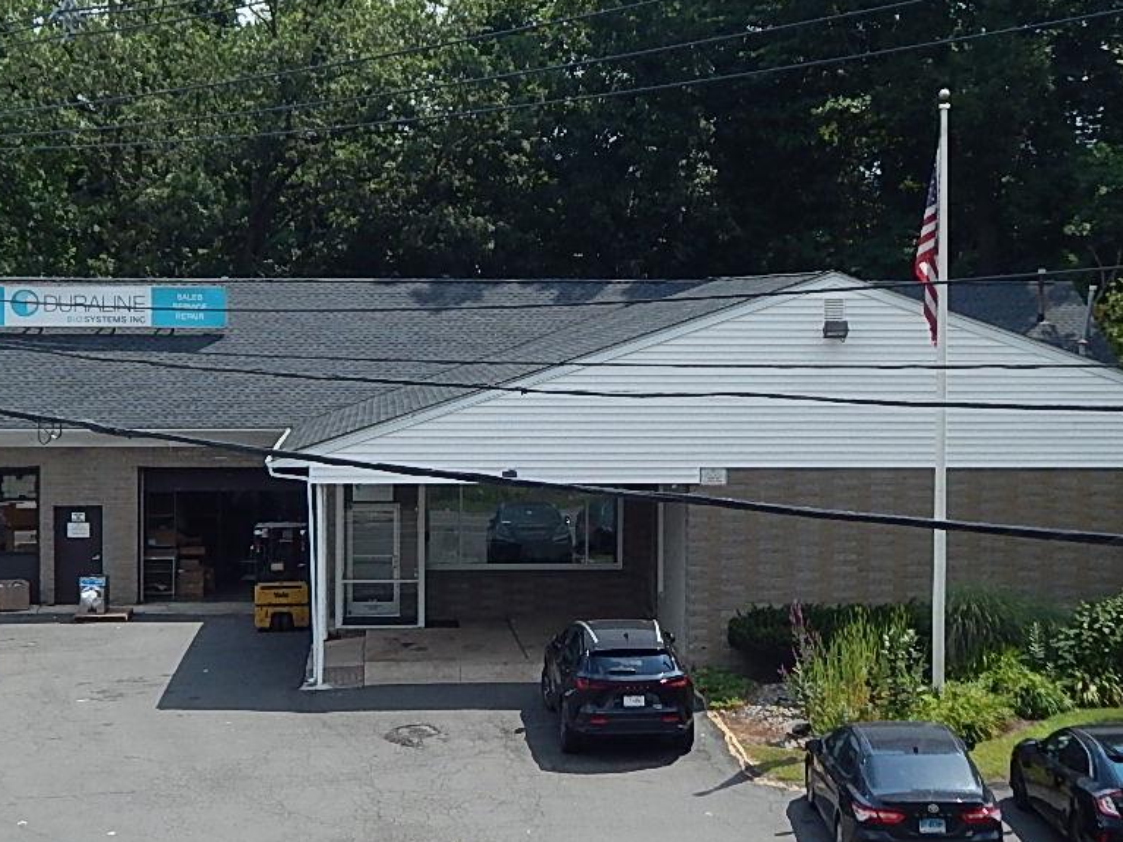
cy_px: 381
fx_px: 2368
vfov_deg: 20.2
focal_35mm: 73
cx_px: 590
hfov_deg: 26.7
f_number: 6.7
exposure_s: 1/400
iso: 125
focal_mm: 6.1
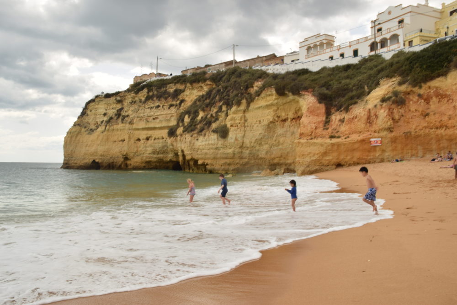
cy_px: 152
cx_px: 228
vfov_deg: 40.0
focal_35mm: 33
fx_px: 419
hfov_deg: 57.2
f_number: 9
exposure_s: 1/125
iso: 100
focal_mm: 22
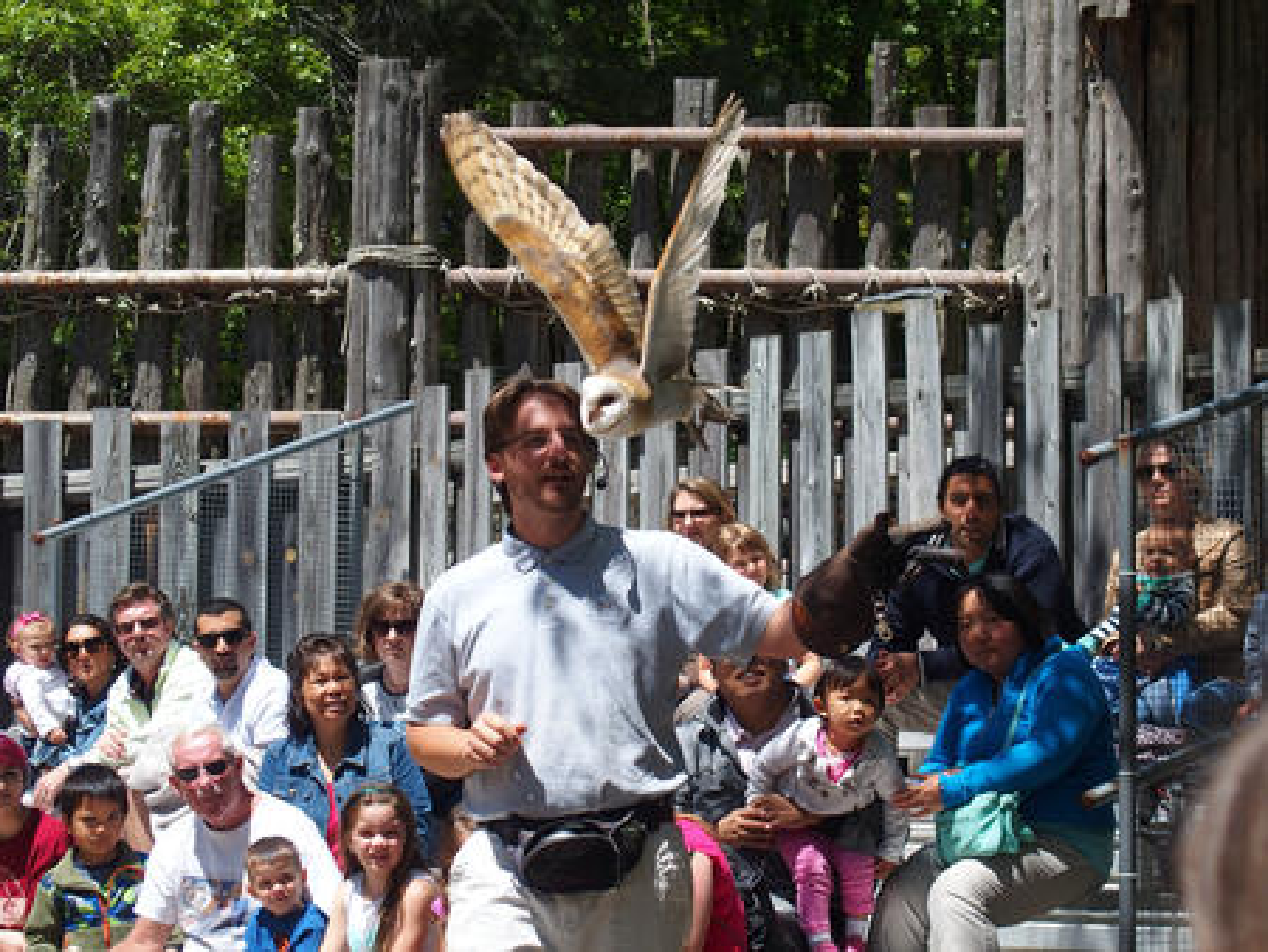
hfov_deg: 19.6
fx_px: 3665
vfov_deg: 14.8
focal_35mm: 100
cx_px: 634
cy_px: 476
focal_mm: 21.2
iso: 100
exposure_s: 1/1000
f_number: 3.5
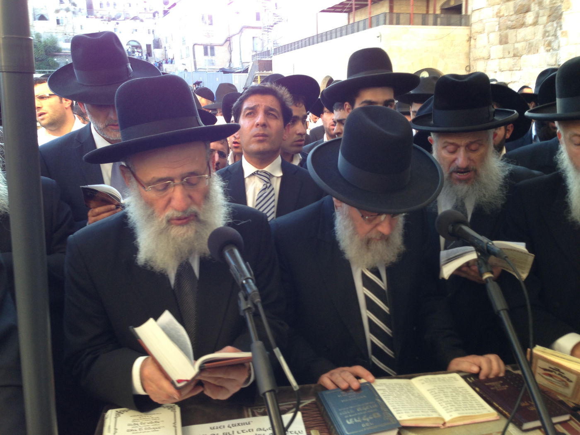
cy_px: 218
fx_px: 553
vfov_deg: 42.9
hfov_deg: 55.4
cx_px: 290
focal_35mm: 33
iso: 50
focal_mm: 4.13
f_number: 2.4
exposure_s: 1/60
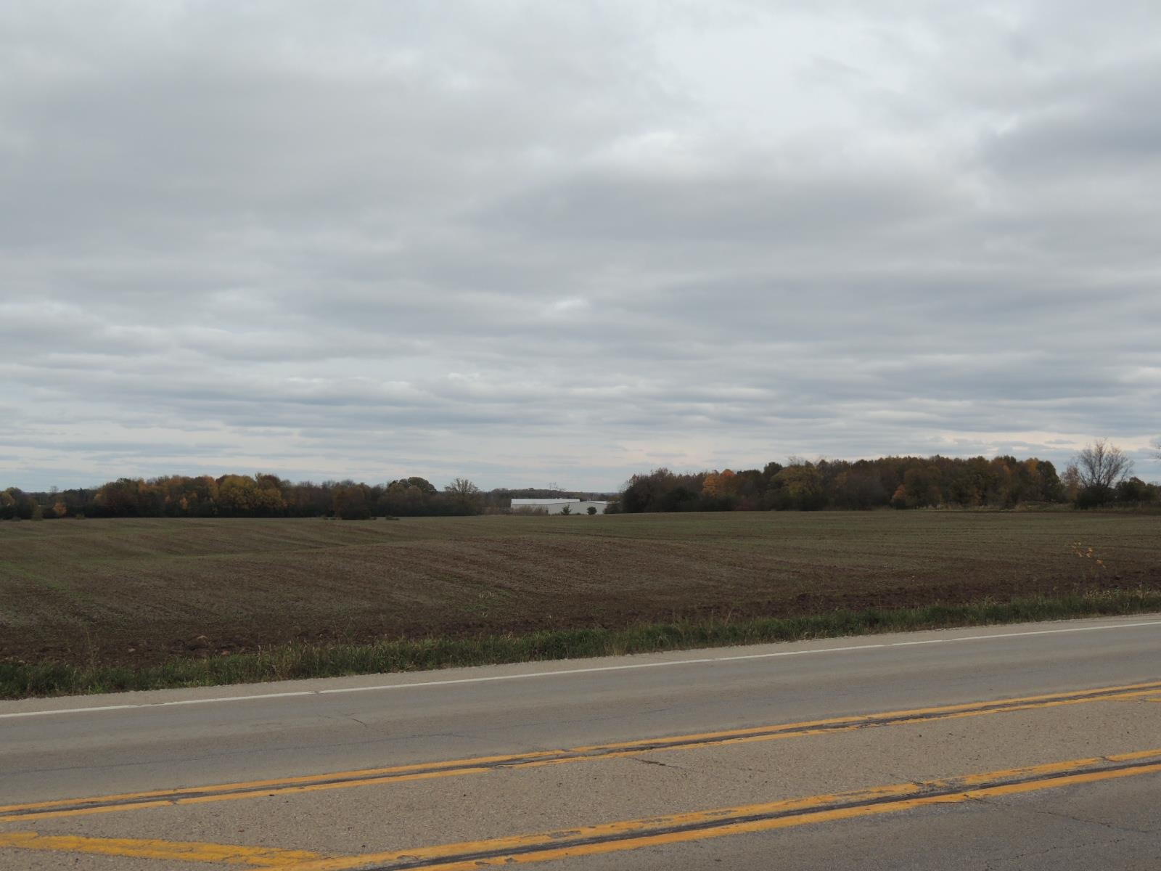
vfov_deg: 30.9
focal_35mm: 47
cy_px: 436
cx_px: 580
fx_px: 1576
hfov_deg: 40.4
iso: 100
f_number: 3.5
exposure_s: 1/800
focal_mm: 8.3
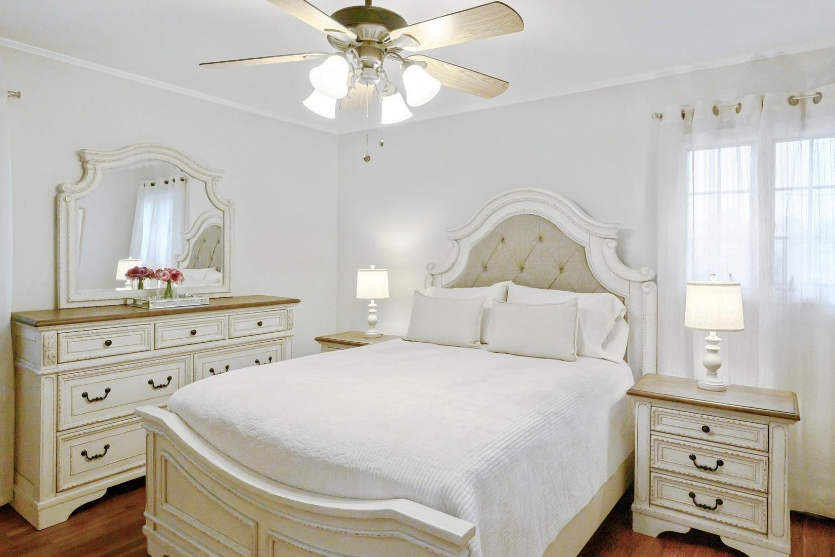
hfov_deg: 81.2
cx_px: 418
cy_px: 278
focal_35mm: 21
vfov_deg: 59.5
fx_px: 487
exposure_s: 1/125
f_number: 8
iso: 400
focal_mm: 14
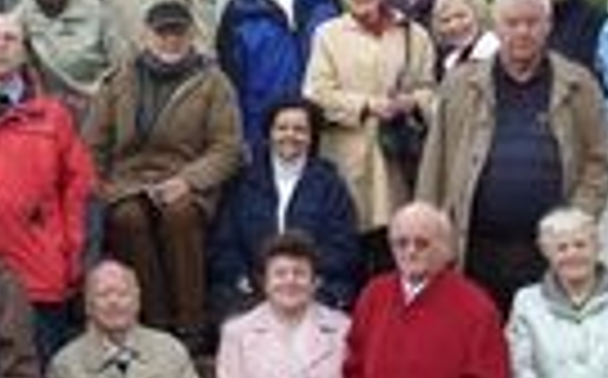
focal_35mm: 110
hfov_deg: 18.6
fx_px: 1820
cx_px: 27
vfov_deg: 11.9
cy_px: 207
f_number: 3.5
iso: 80
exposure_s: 1/100
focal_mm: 5.7
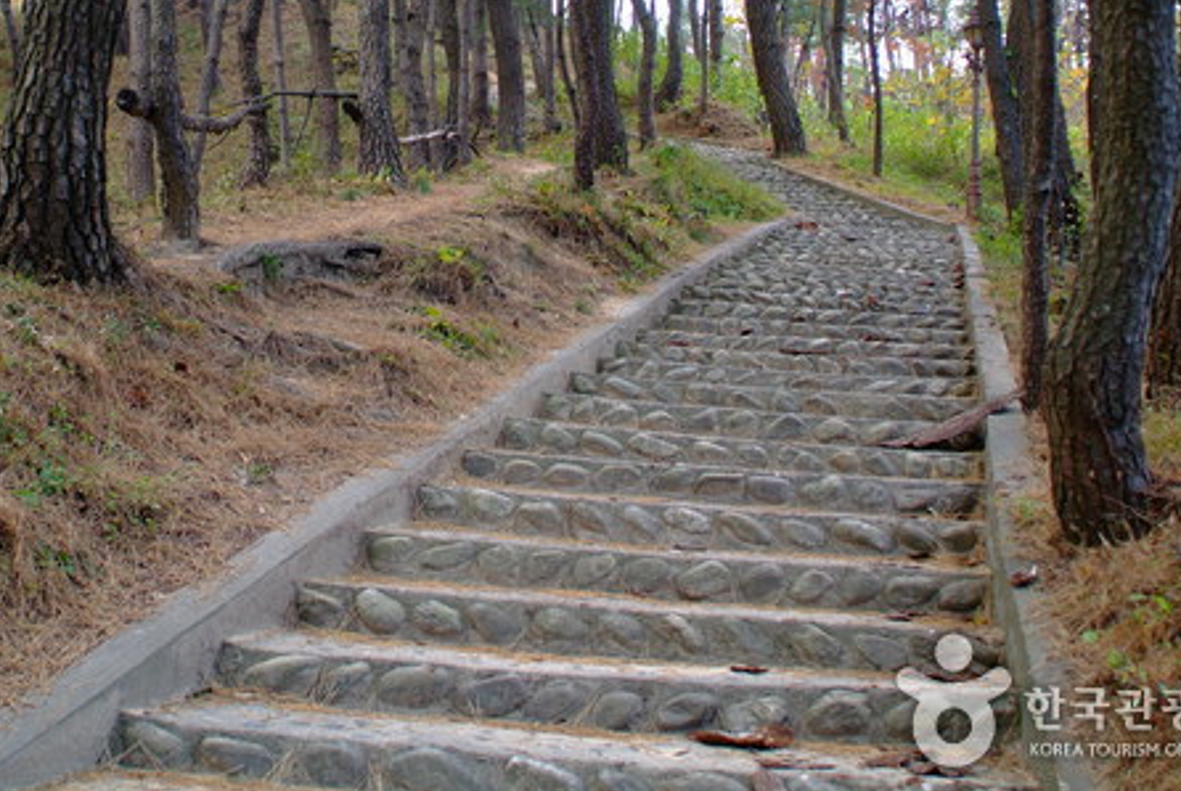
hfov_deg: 41.4
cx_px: 406
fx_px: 1544
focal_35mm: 47
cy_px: 185
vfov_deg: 28.3
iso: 100
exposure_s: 1/45
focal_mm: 20
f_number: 3.3
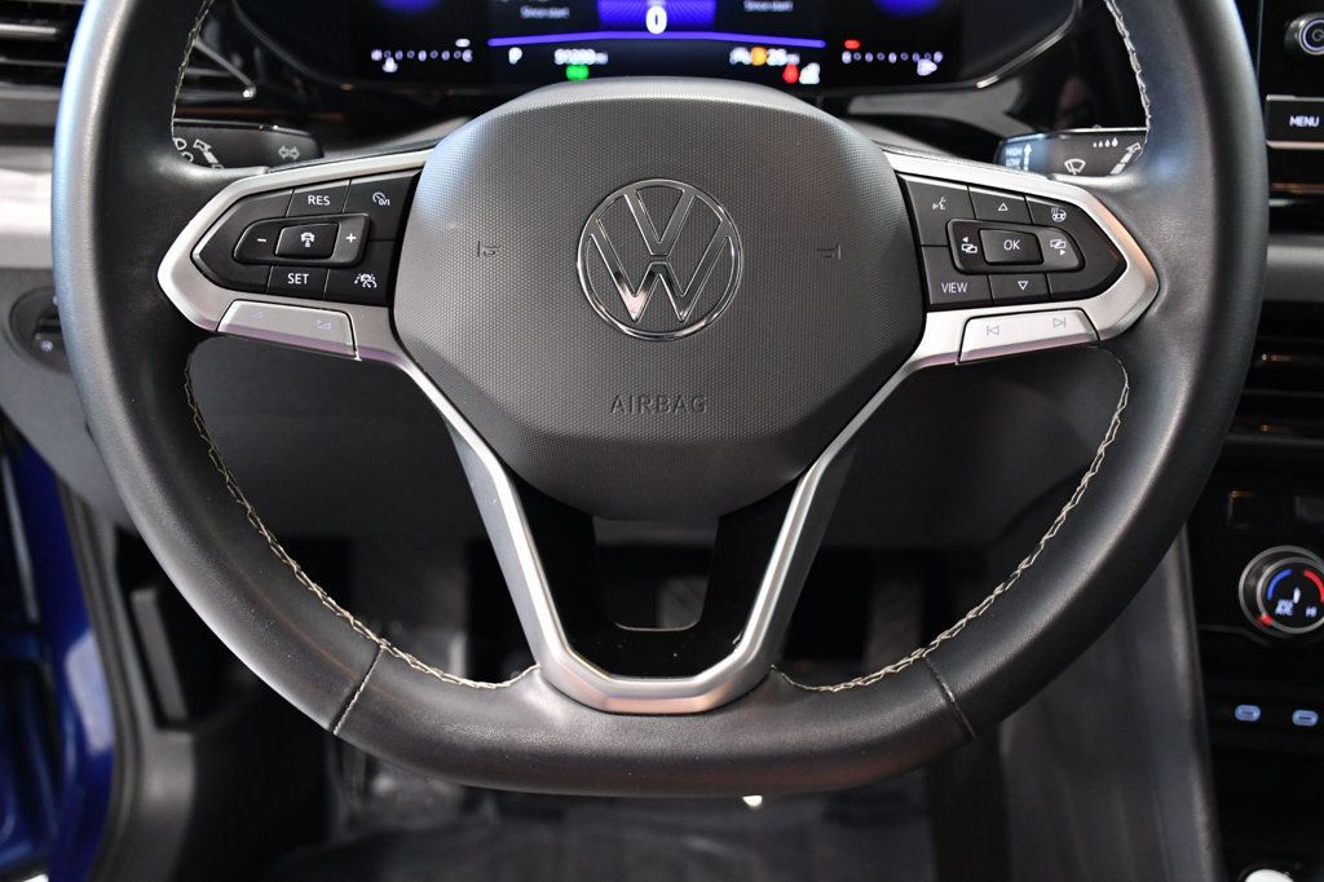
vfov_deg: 33.4
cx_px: 662
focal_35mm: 40
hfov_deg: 48.5
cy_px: 441
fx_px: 1471
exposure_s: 1/60
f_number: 4
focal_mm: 27
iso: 2500
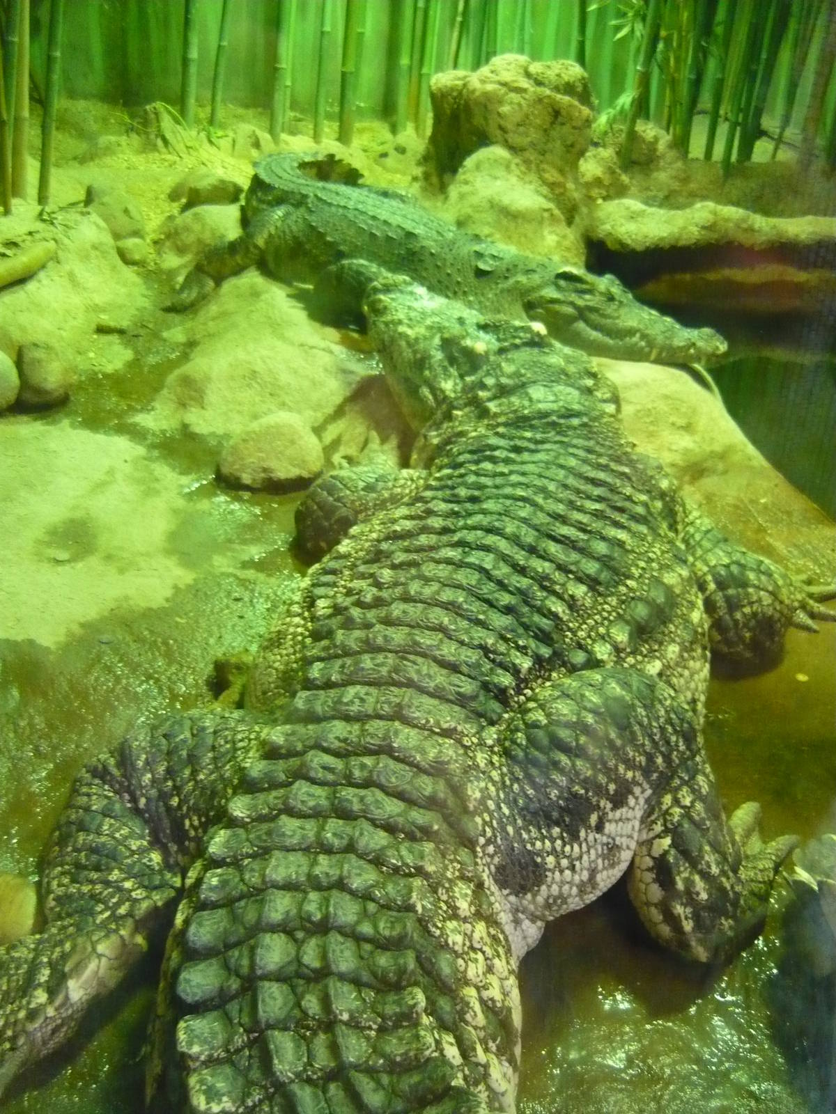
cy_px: 557
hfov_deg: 42.9
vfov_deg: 55.4
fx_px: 1063
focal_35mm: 33
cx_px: 418
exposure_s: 1/15
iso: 800
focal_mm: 5.5
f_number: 2.8
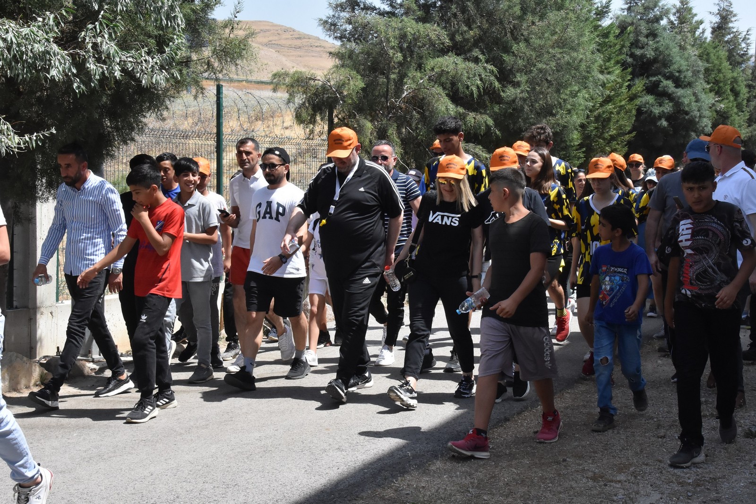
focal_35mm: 57
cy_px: 252
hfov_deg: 35.1
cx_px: 378
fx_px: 1197
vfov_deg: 23.8
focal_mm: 38
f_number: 14
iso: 2000
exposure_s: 1/800
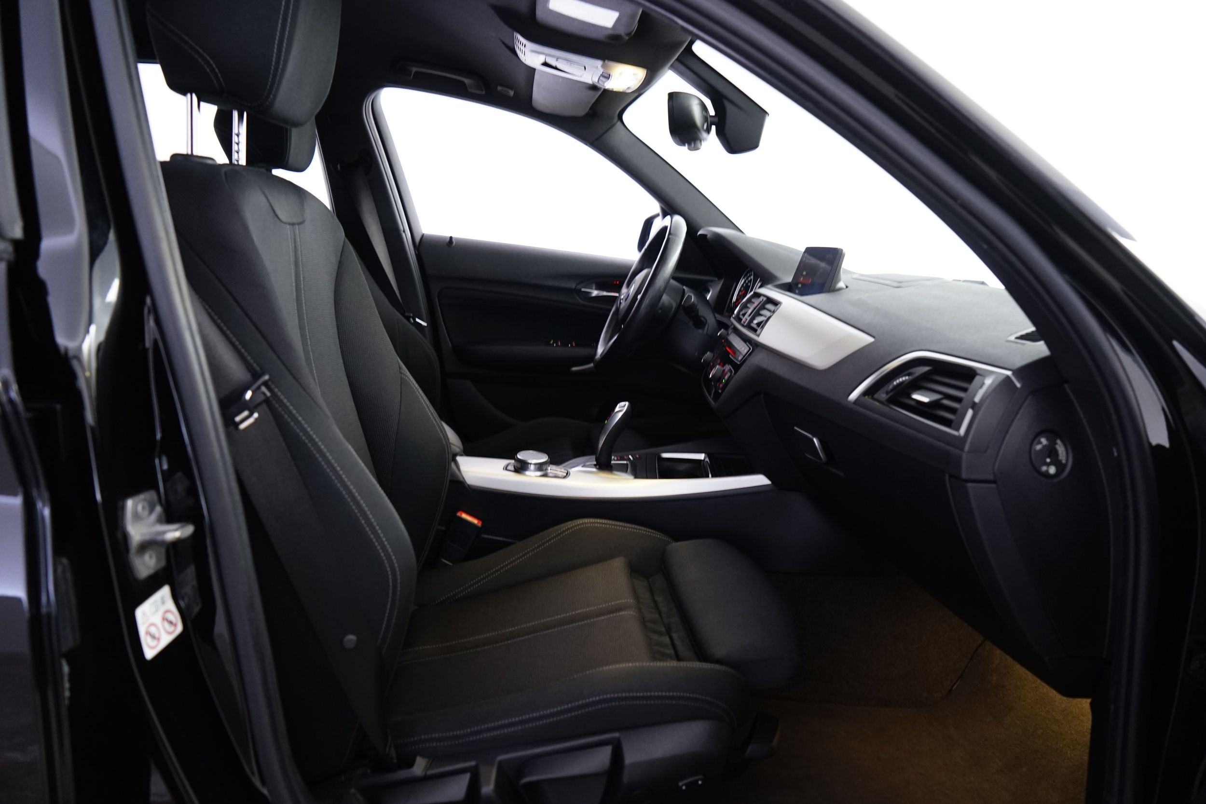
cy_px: 402
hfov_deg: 73.7
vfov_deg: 53.1
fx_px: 804
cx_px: 603
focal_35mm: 24
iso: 1600
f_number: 4.5
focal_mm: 24
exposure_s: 1/13
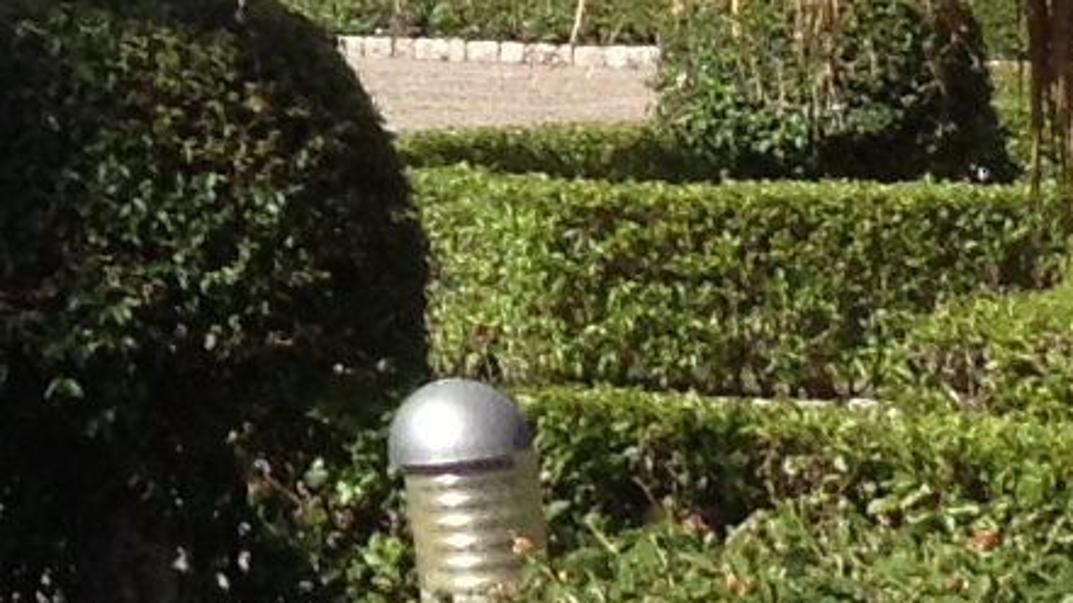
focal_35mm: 282
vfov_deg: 4.1
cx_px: -1713
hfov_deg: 7.1
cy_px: -1597
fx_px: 8023
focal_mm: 4.28
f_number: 2.4
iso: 50
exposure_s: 1/1062
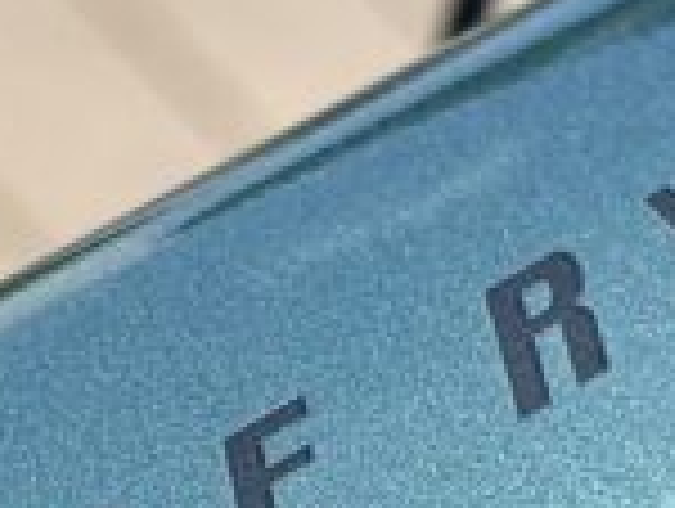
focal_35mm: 177
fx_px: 3457
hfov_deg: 11.1
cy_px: 553
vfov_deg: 8.4
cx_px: 194
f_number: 1.5
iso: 50
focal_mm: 5.7
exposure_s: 1/1621
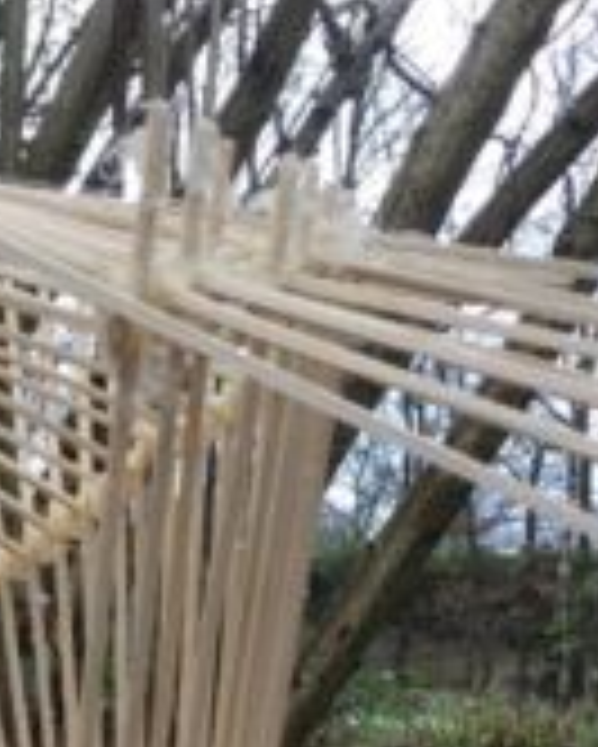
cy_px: 648
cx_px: 36
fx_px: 1614
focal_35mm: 73
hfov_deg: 20.5
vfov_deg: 25.4
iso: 40
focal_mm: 3.3
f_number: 2.4
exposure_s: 1/100
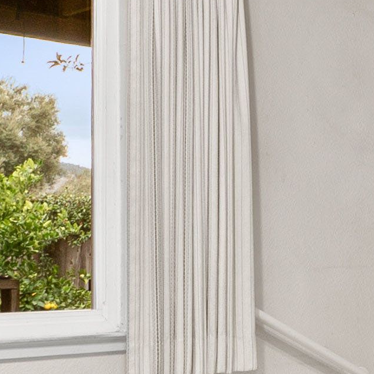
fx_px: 1112
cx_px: 424
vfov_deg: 19.1
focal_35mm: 91
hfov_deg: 18.3
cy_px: 233
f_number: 9
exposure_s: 1/1.25
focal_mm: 16
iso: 400
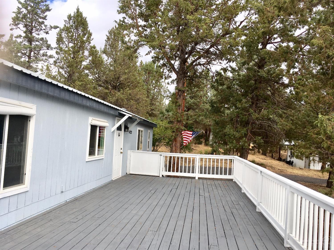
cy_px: 125
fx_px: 280
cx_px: 167
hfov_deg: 61.7
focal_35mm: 29
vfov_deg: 48.2
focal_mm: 4.15
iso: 25
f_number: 2.2
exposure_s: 1/761
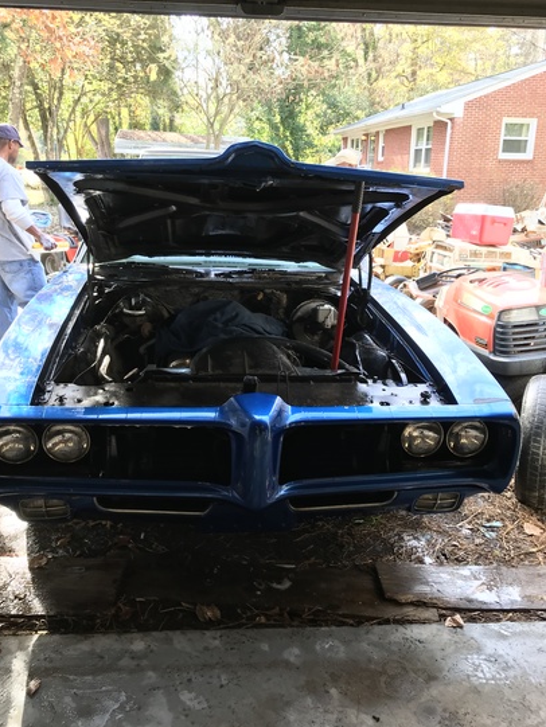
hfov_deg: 46.8
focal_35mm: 30
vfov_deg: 59.9
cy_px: 347
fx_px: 631
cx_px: 258
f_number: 1.8
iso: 32
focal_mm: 3.99
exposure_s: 1/60
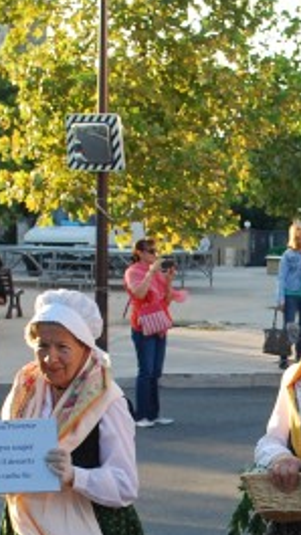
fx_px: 1618
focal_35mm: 114
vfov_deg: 18.7
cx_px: 345
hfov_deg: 10.5
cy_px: 377
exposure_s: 1/125
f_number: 5.6
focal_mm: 24
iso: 200
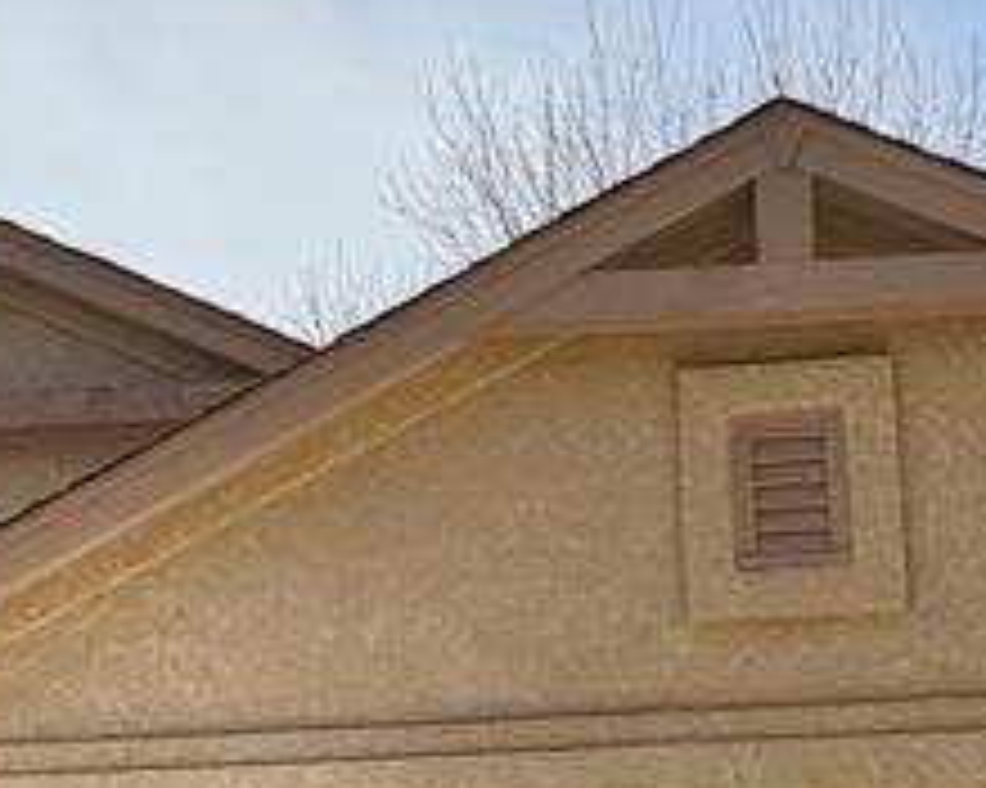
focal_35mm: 137
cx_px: -351
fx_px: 3996
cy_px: 885
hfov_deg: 13.5
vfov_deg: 11.1
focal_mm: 6.76
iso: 64
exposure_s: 1/5376
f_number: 1.78
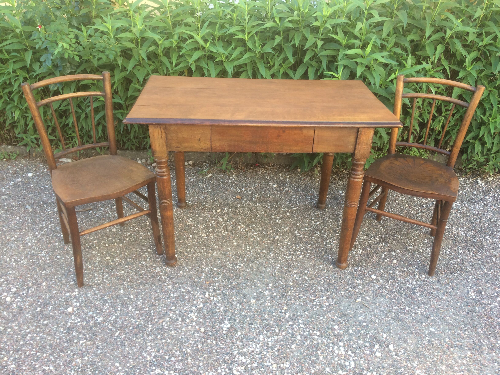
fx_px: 419
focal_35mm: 29
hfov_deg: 61.7
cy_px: 188
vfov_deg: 48.2
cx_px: 250
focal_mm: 4.15
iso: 32
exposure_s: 1/101
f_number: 2.2
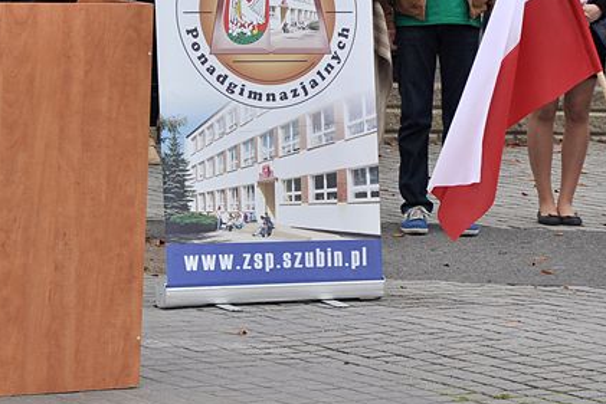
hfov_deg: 8.5
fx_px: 4075
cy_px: 83
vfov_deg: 5.7
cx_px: 322
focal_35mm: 242
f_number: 6.3
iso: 500
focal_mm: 80
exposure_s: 1/640
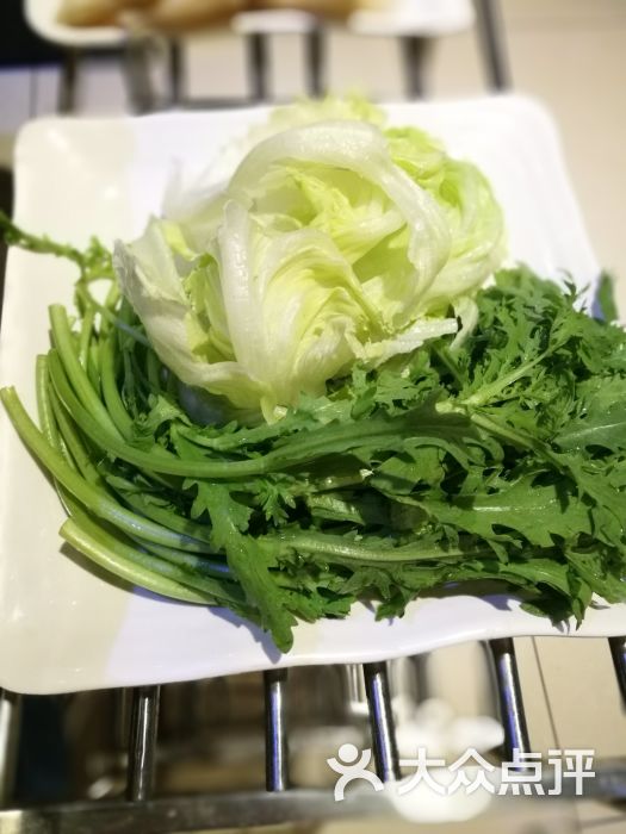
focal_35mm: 27
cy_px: 417
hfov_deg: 51.4
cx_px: 313
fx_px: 651
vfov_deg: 65.3
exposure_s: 1/25
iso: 500
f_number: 2
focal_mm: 4.5
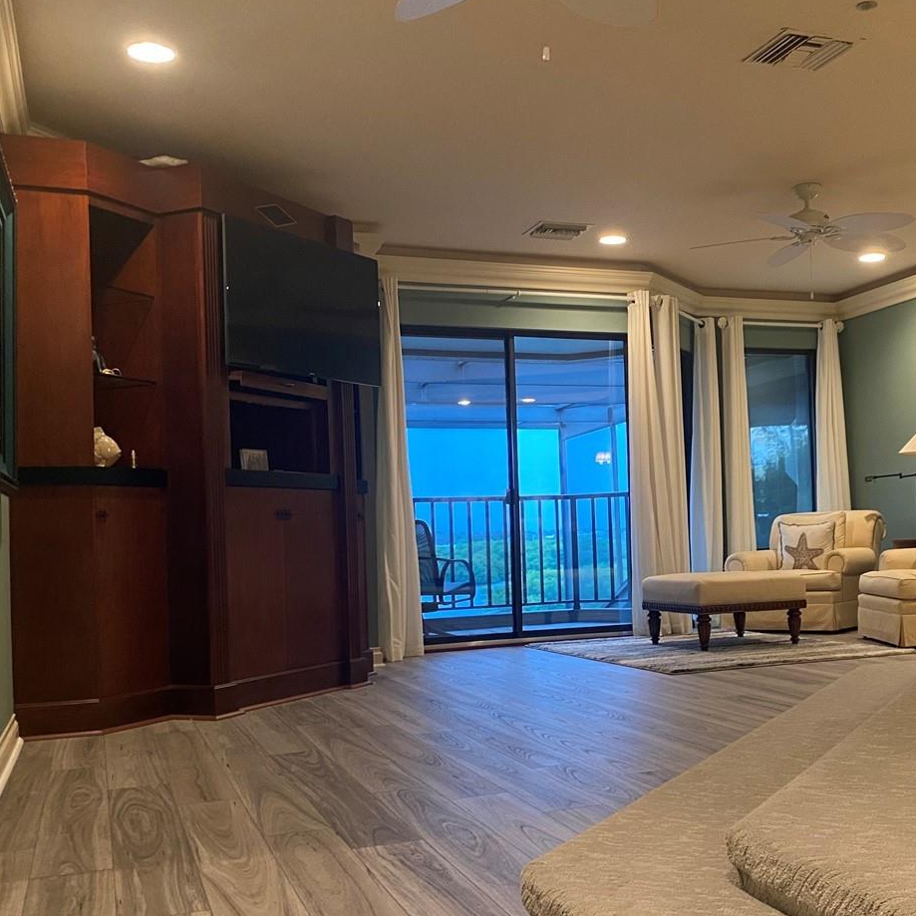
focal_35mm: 40
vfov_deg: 41.7
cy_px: 527
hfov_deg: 41.4
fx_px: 1198
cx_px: 601
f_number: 1.8
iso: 400
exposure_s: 1/60
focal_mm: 4.25
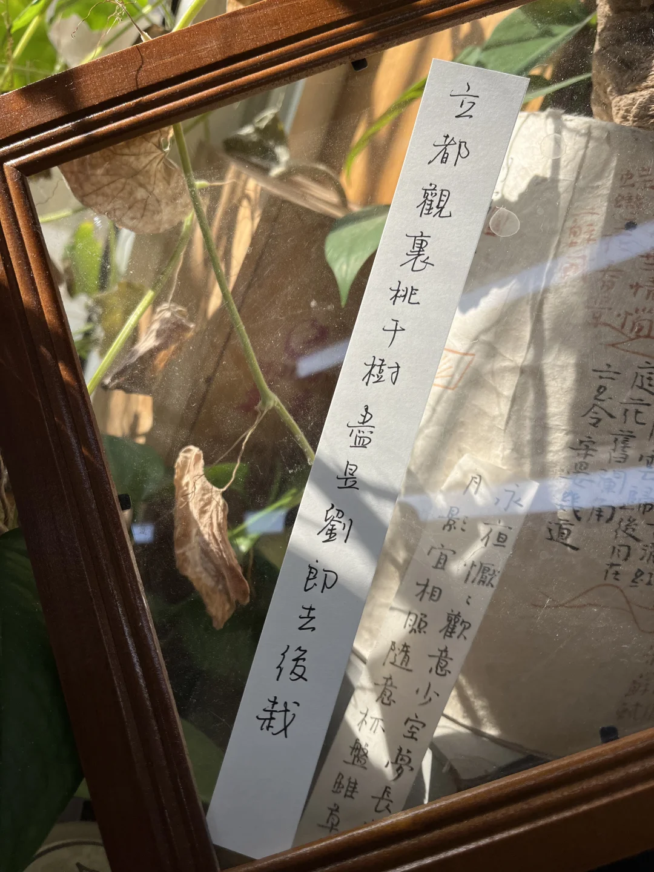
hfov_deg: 53.1
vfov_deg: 67.3
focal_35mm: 26
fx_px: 655
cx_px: 327
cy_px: 436
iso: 50
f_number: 1.6
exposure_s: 1/1776
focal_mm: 5.1
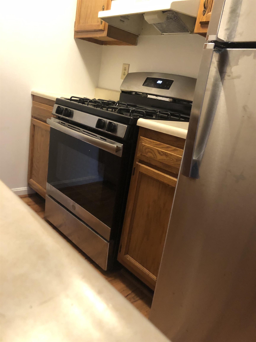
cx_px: 128
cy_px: 171
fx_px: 276
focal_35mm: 28
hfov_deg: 49.7
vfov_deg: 63.4
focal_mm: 3.99
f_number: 1.8
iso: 100
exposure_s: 1/6
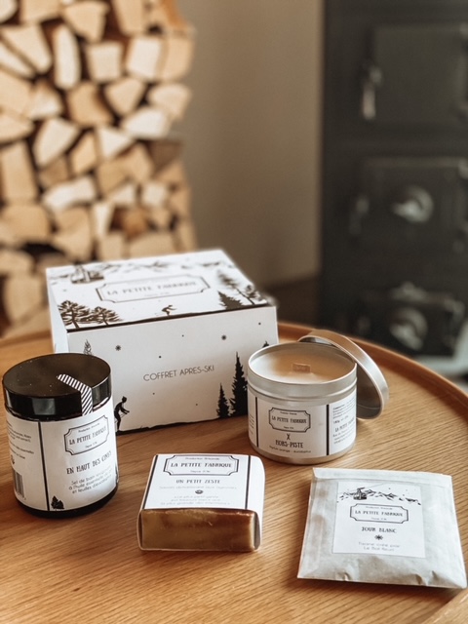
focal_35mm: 52
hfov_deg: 28.0
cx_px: 234
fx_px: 937
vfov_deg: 36.8
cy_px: 312
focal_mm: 6
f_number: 2
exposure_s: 1/120
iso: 250
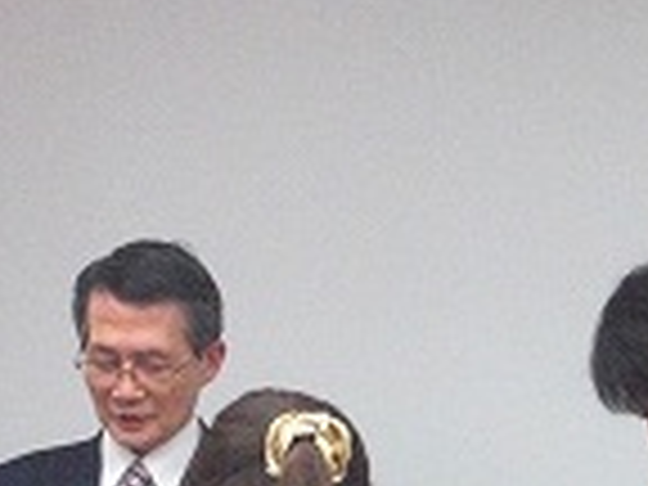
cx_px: 144
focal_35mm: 251
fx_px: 4699
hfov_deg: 7.9
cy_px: 484
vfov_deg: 5.9
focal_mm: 11.7
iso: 800
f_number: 4.1
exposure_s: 1/80
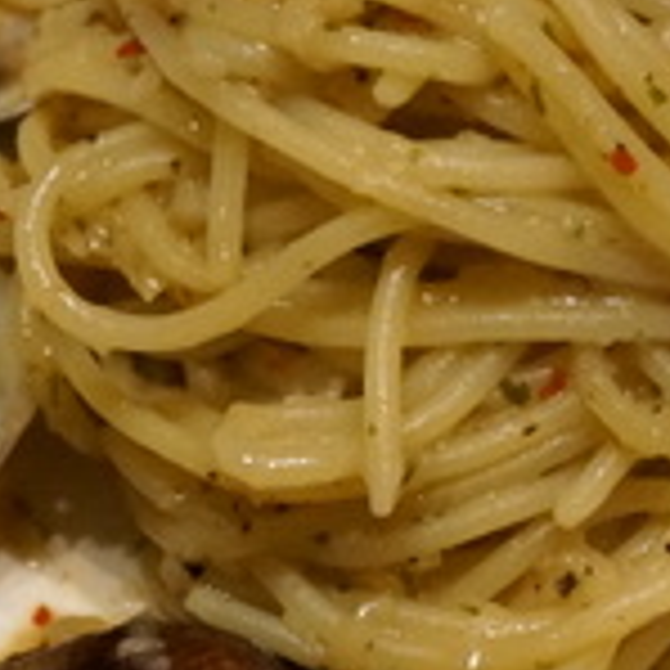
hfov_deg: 8.9
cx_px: 351
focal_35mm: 197
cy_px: 335
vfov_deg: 8.9
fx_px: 4314
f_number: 5.6
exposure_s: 1/60
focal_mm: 36
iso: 3200
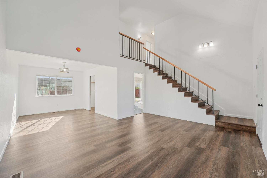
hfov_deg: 104.3
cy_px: 89
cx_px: 134
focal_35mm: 14
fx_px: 104
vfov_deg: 81.2
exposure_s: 1/80
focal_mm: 14
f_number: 8
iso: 800
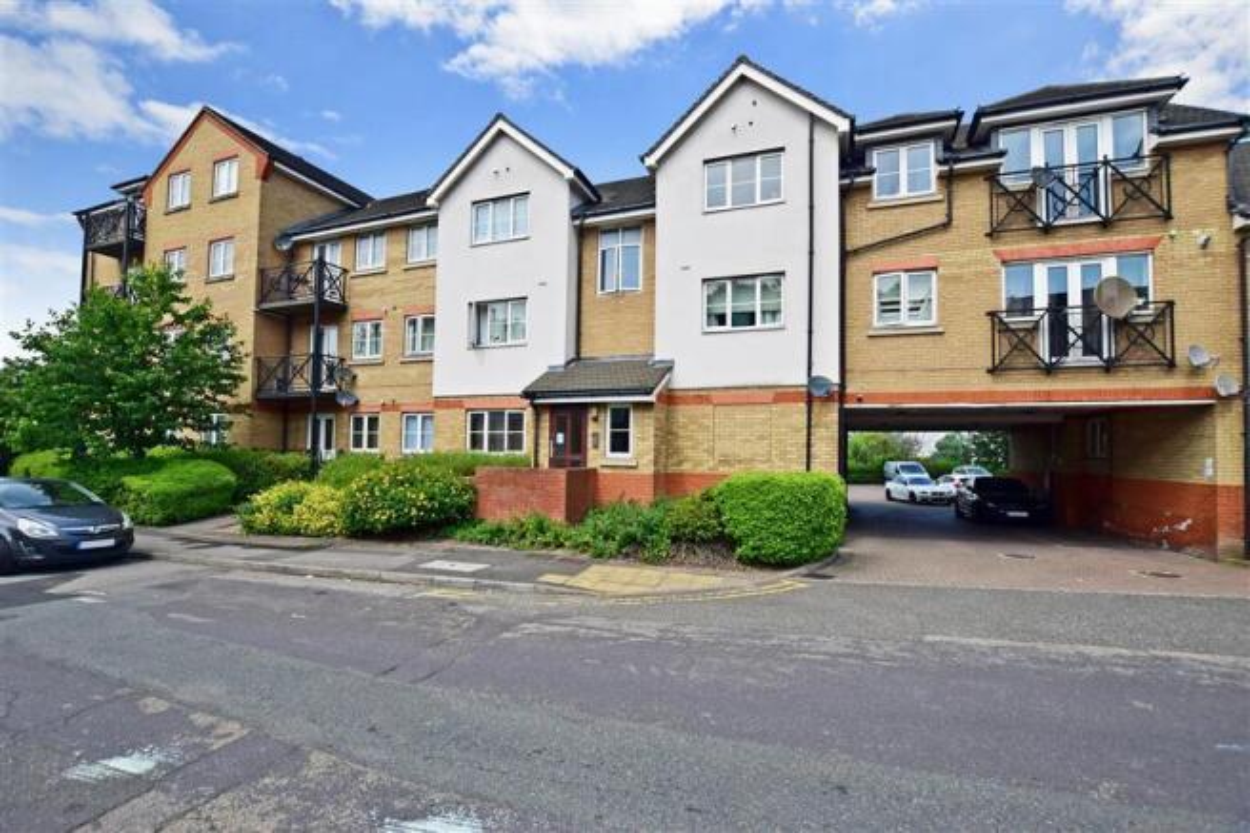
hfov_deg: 100.4
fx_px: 521
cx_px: 625
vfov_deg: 77.3
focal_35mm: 15
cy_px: 416
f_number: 7.1
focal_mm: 10
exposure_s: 1/1250
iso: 200
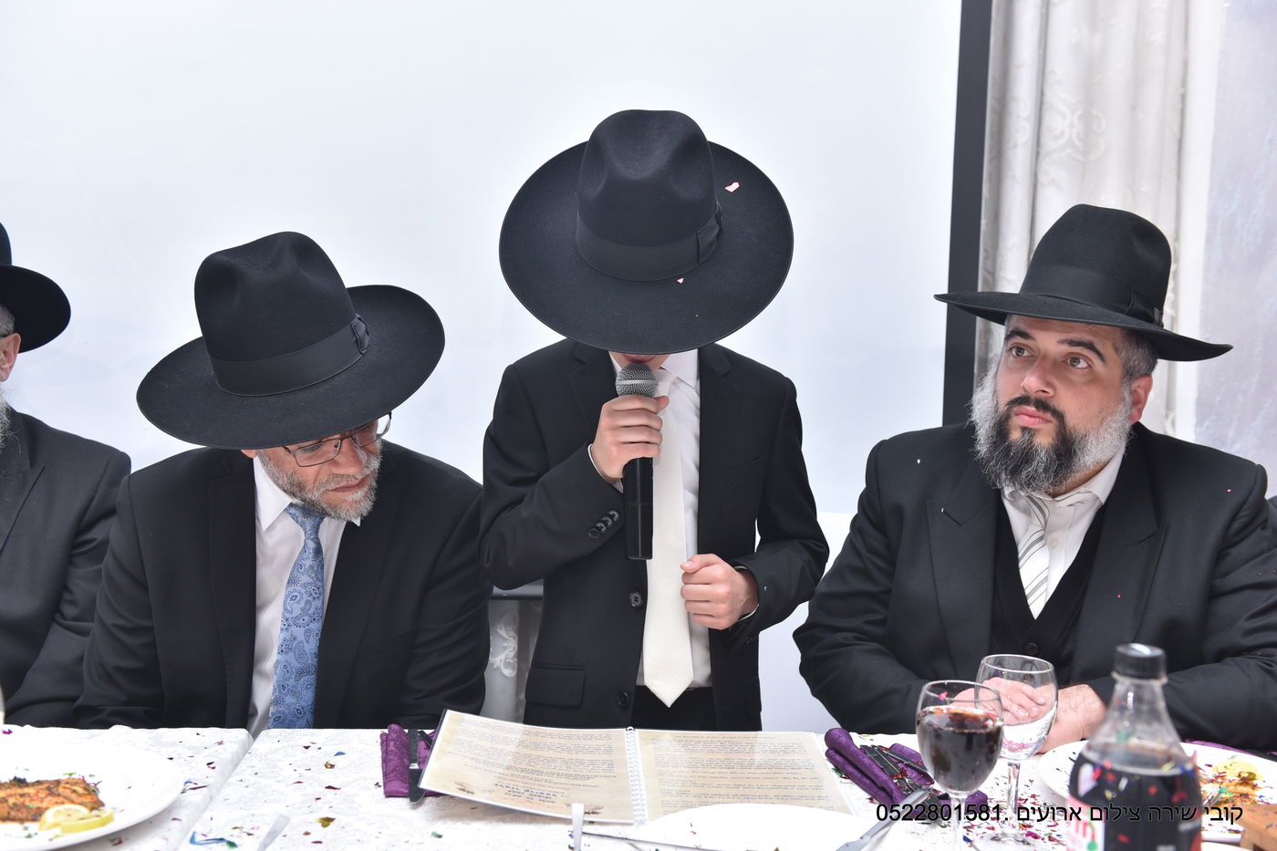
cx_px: 638
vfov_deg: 33.4
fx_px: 1419
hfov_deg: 48.5
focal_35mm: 40
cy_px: 426
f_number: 4
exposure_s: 1/100
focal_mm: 40
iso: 400
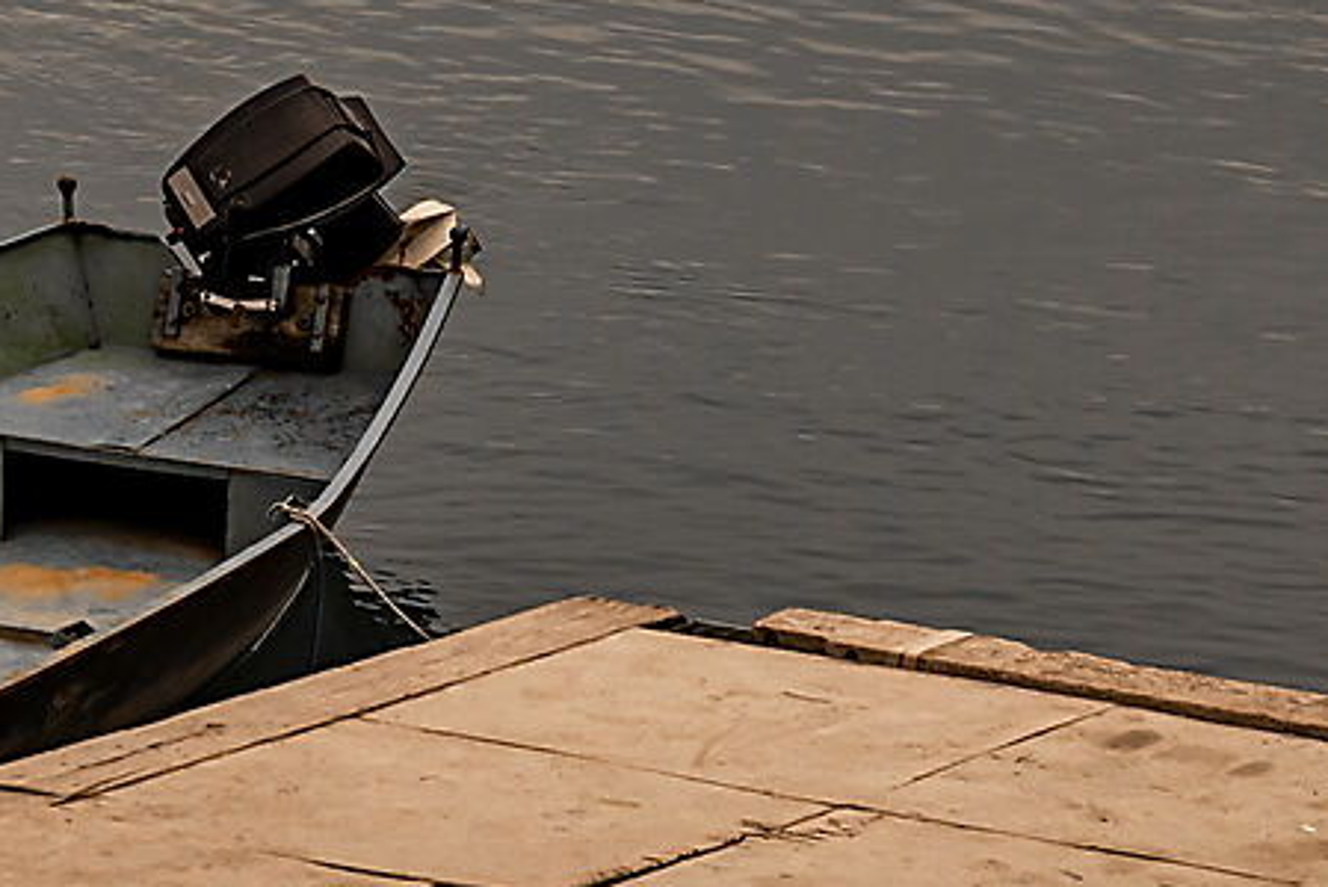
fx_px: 9855
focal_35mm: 267
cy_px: -458
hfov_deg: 7.4
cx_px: -1236
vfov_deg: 5.1
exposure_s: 1/100
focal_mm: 50
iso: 64
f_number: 9
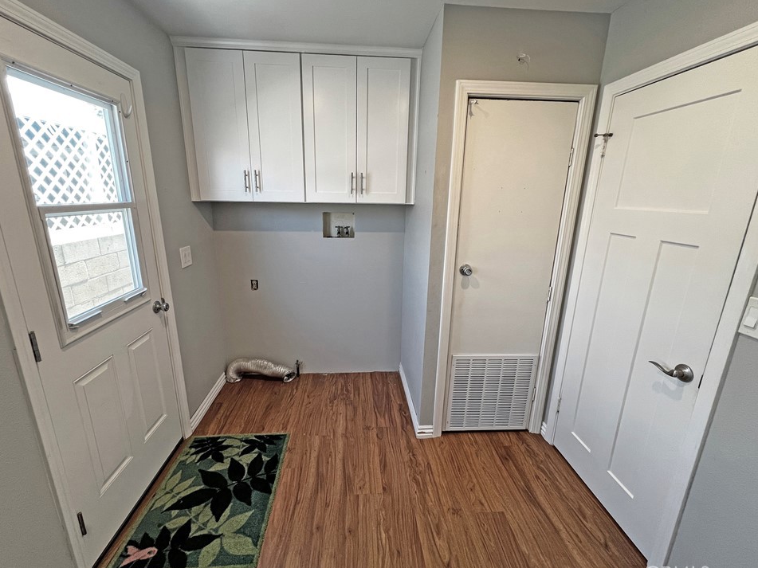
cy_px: 279
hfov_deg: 102.1
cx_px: 376
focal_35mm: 14
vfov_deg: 85.7
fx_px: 307
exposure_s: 1/120
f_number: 1.8
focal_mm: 1.57
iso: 200
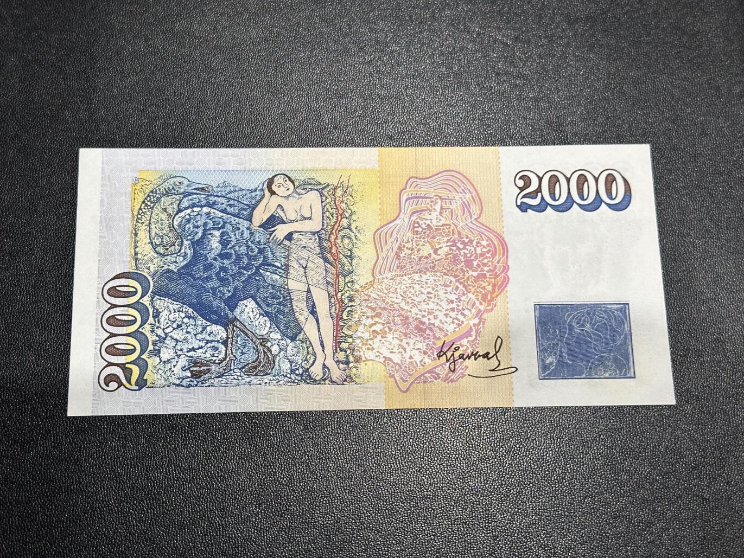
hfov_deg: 38.9
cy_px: 279
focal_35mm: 49
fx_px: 1053
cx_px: 365
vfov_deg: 29.7
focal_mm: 6.86
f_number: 1.78
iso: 80
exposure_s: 1/50
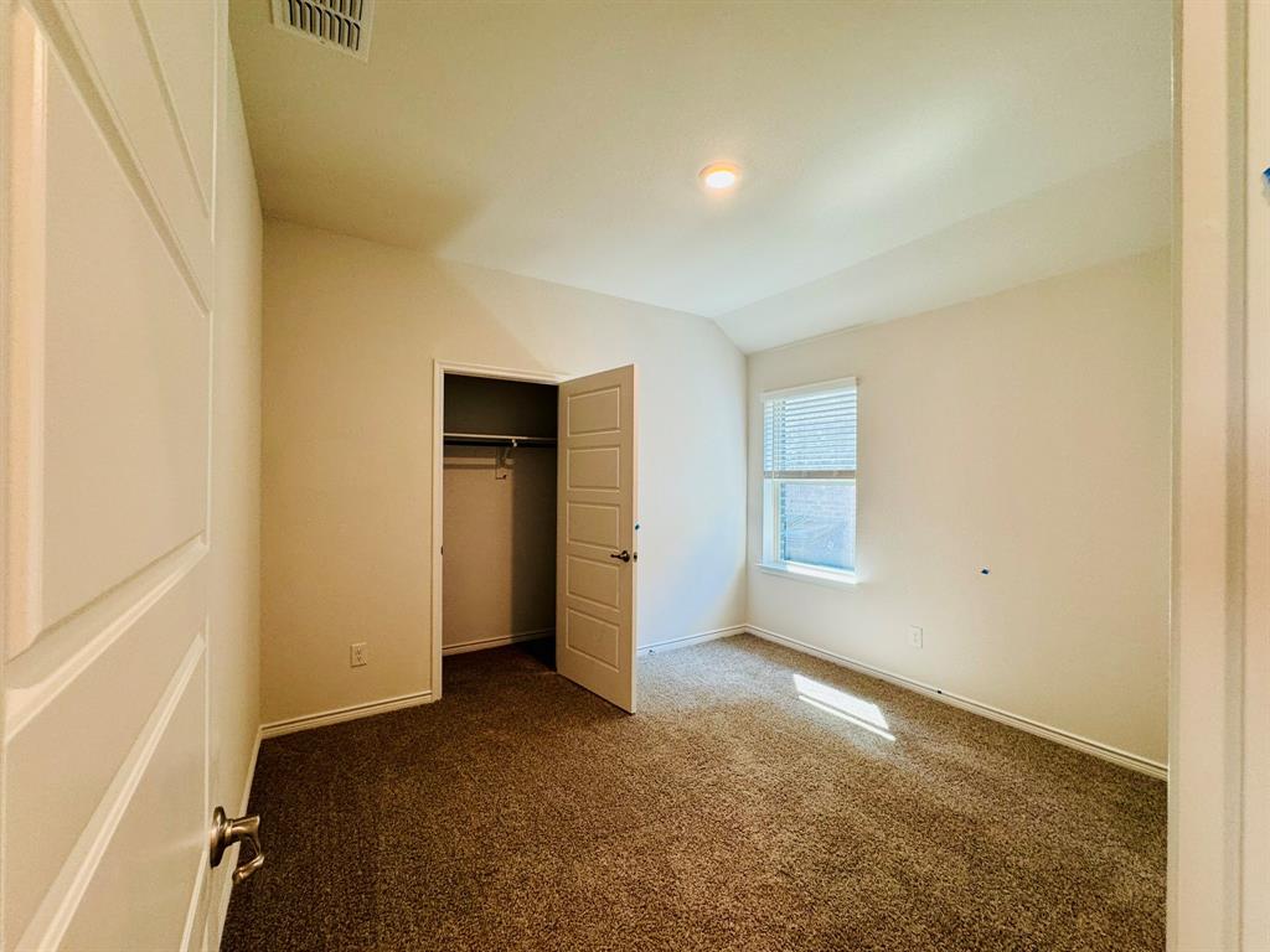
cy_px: 476
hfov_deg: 102.1
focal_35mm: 14
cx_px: 635
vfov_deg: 85.7
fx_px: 514
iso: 160
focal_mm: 2.22
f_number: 2.2
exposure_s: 1/120
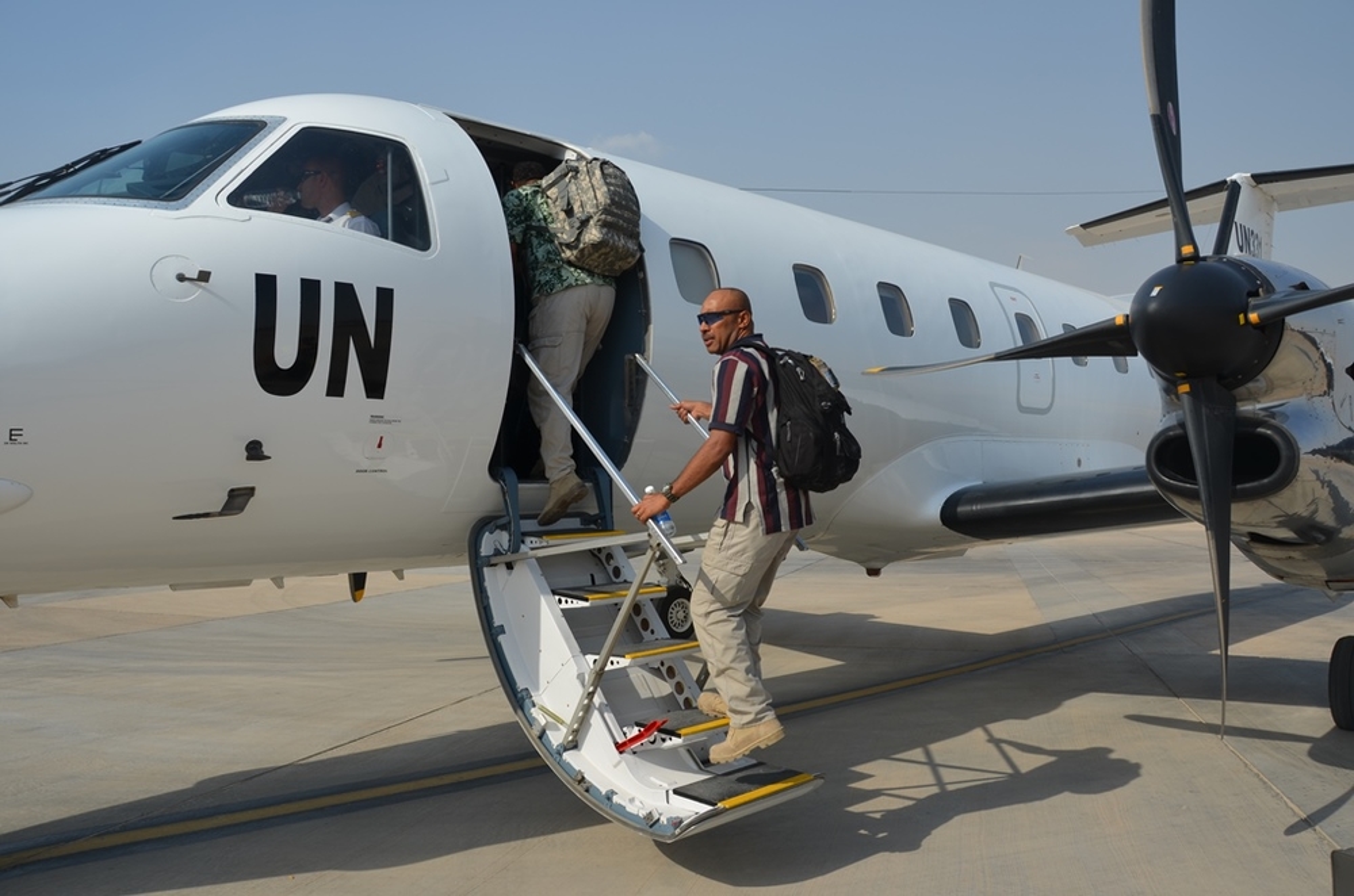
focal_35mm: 27
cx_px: 677
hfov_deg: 67.5
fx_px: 1013
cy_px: 448
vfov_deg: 47.7
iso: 100
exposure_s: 1/320
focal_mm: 18
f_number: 9
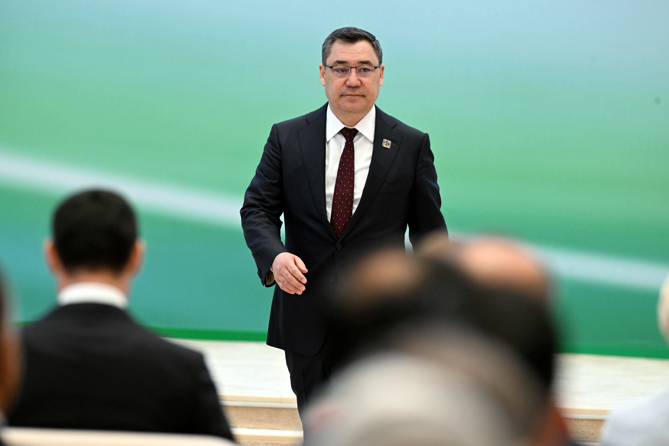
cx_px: 334
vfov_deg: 3.3
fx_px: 7804
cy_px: 223
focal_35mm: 420
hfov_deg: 4.9
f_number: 6
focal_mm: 420
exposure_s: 1/200
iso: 3200
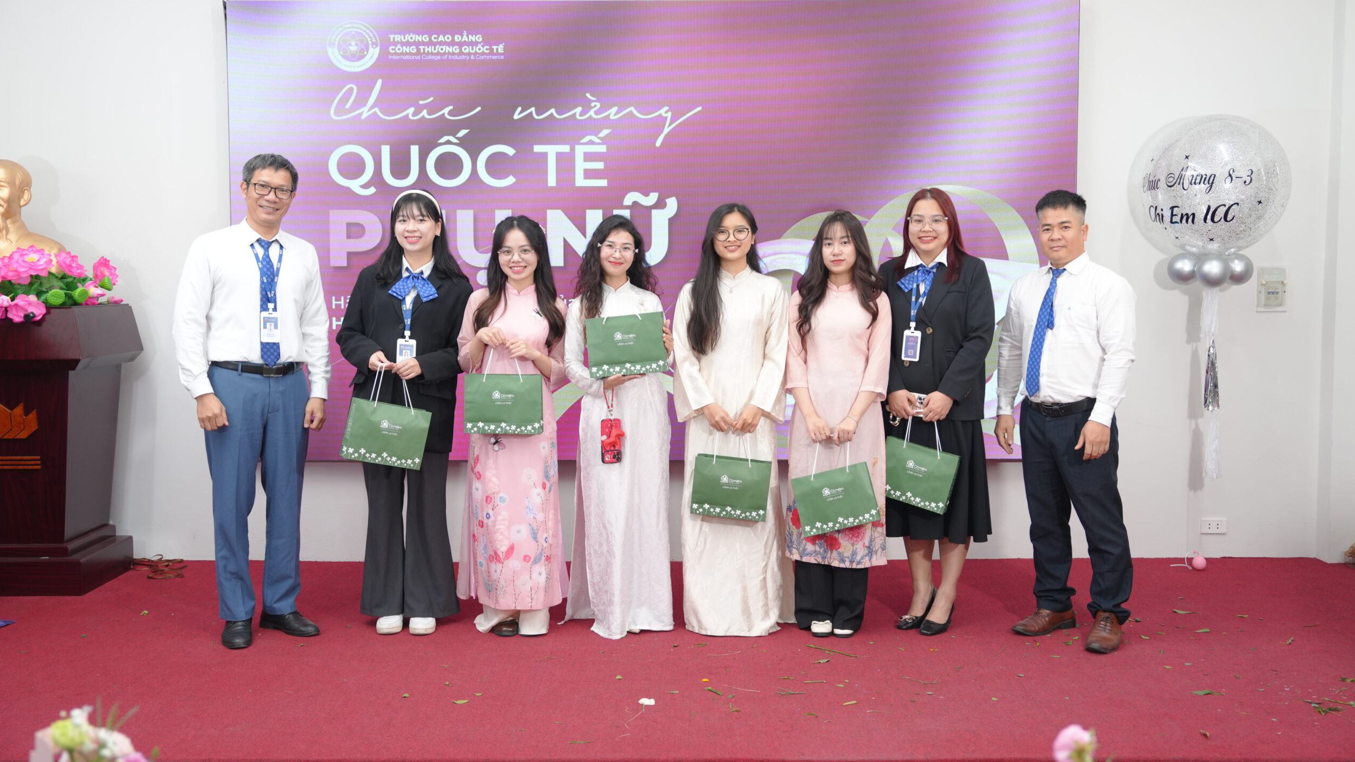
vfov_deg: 33.7
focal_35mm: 35
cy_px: 360
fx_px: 1257
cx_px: 675
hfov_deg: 56.6
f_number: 2.8
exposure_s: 1/200
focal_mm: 33
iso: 500
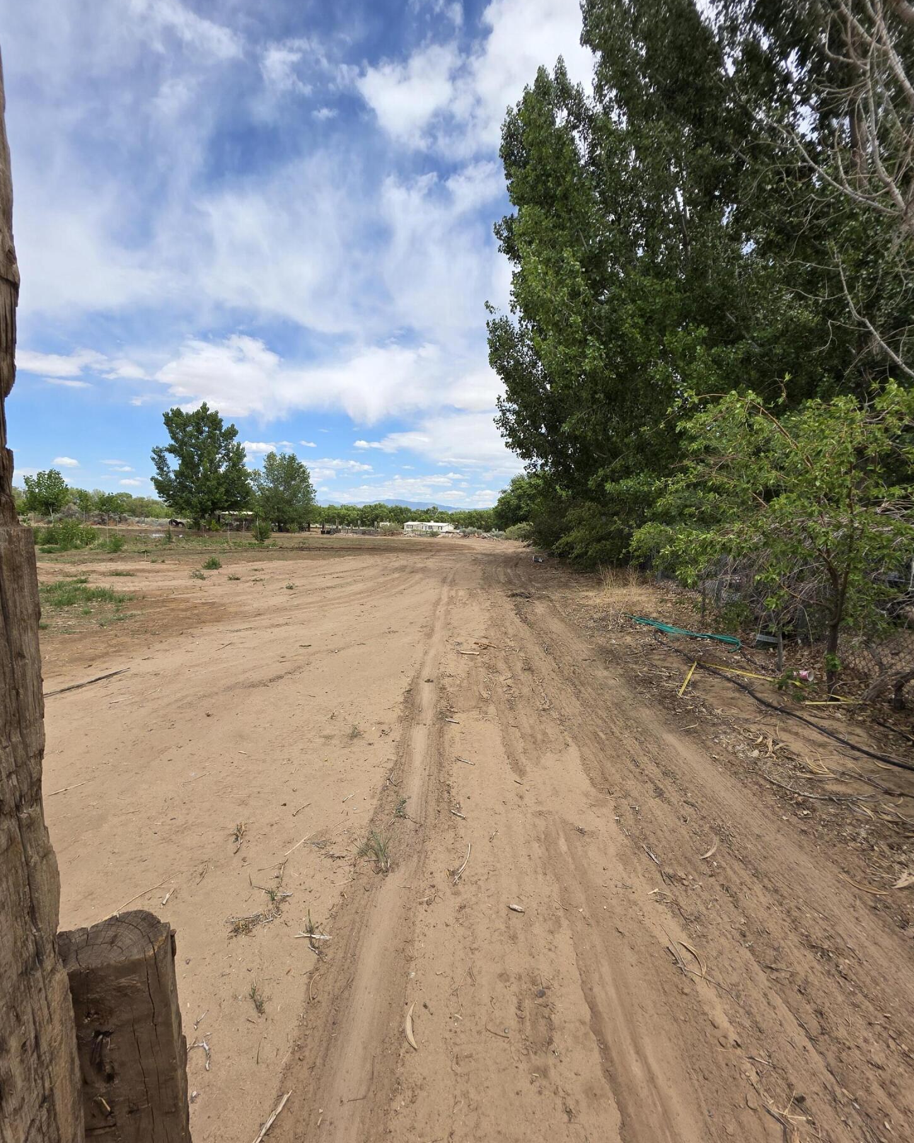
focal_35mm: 14
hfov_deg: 88.0
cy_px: 593
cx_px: 463
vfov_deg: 100.7
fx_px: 473
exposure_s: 1/1869
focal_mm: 2.2
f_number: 1.9
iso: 40
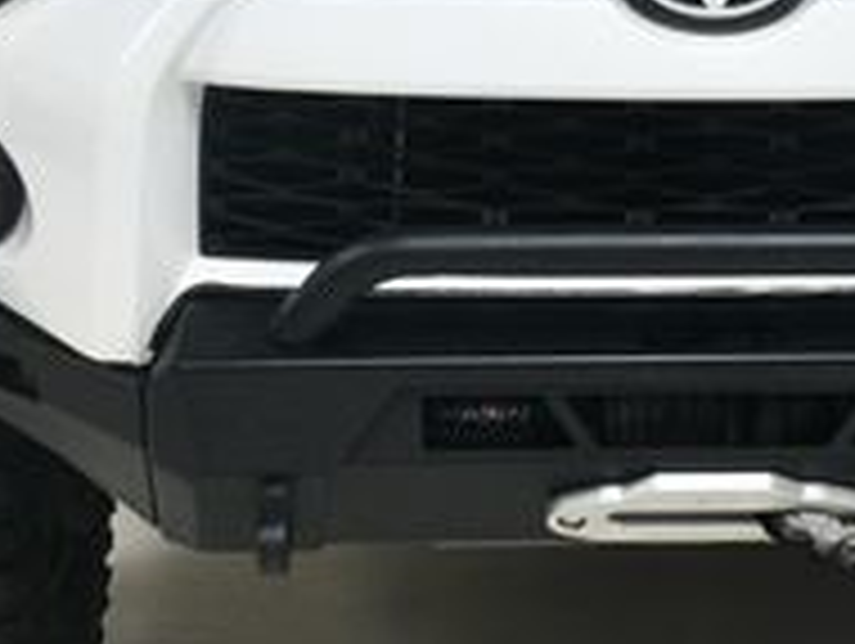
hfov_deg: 15.5
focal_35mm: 126
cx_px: 698
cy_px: -113
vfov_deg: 11.6
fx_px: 3116
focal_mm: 26
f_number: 13
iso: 100
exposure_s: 1/160
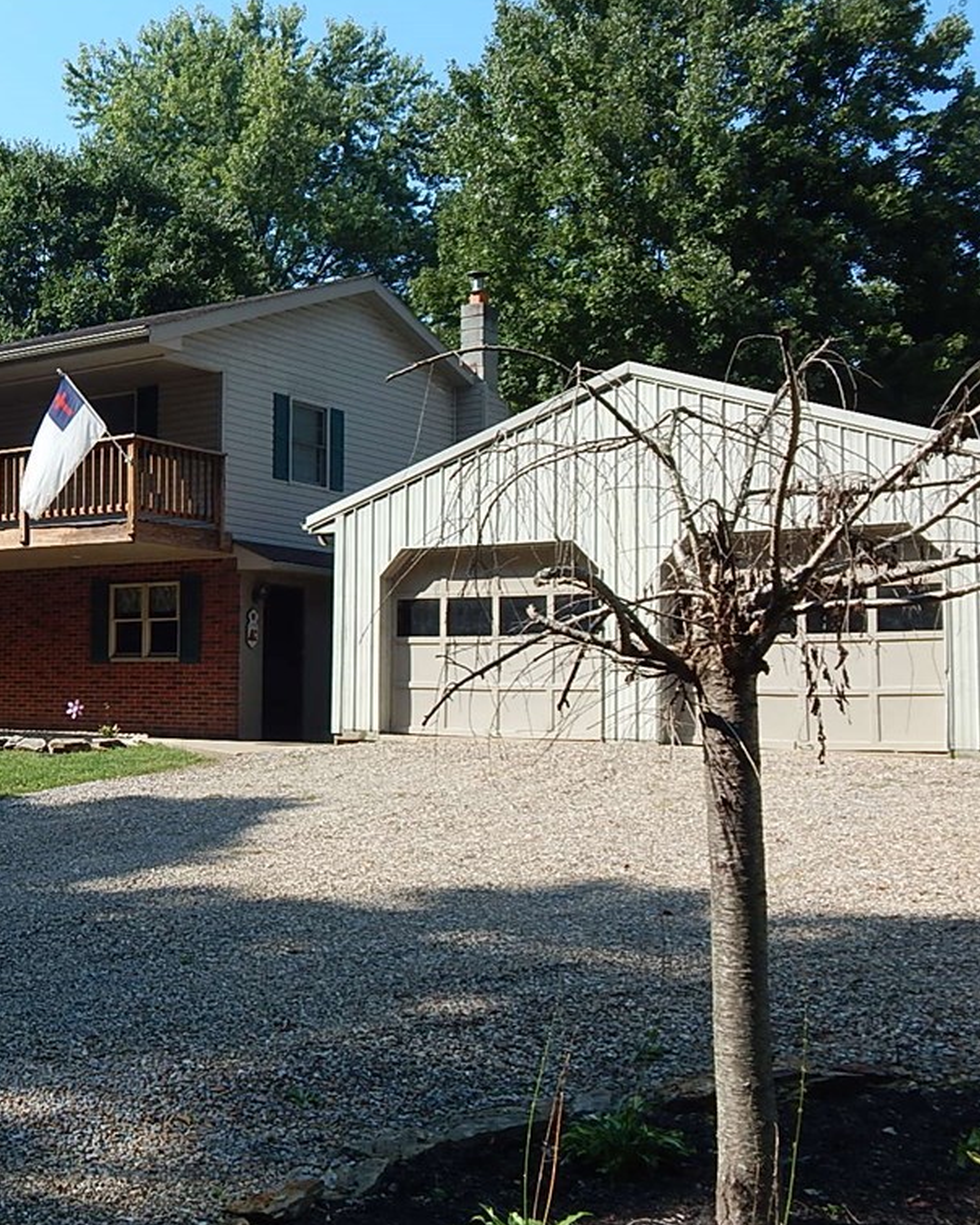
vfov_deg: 41.2
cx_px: 154
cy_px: 608
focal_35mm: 45
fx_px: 1631
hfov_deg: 32.2
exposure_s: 1/800
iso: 125
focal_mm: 6.1
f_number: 3.3
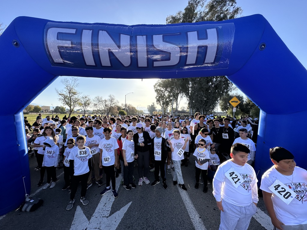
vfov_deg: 85.7
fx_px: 124
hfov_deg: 102.1
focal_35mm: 14
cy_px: 115
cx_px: 154
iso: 40
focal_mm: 2.22
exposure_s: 1/1103
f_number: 2.2
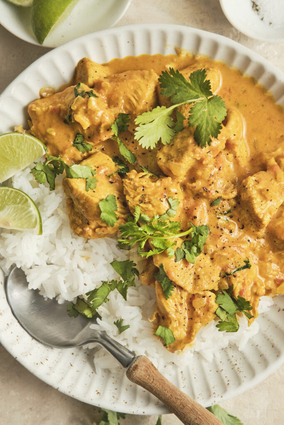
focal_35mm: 105
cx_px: 142
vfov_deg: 19.5
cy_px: 212
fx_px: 1242
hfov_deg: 13.0
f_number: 8
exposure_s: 1/250
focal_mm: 70
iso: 160
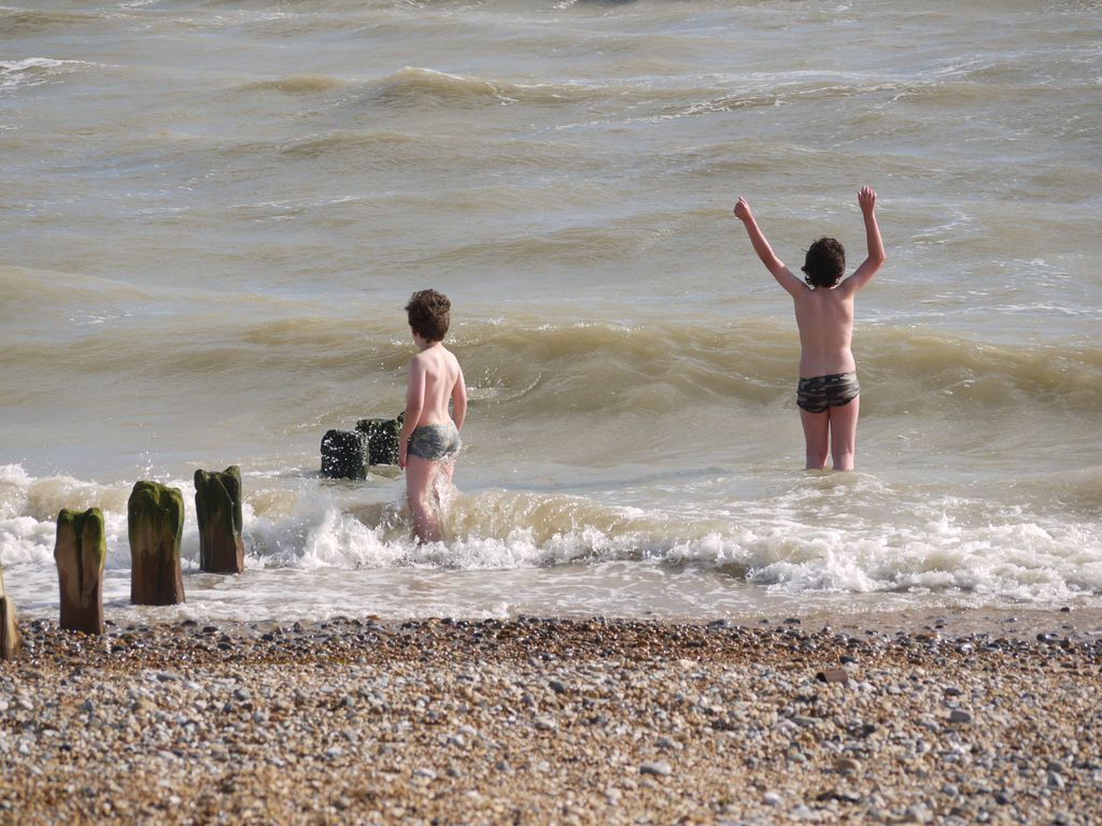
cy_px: 413
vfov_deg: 8.8
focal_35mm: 168
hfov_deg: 11.8
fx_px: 5348
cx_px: 551
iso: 100
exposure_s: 1/640
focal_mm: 84
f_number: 6.3
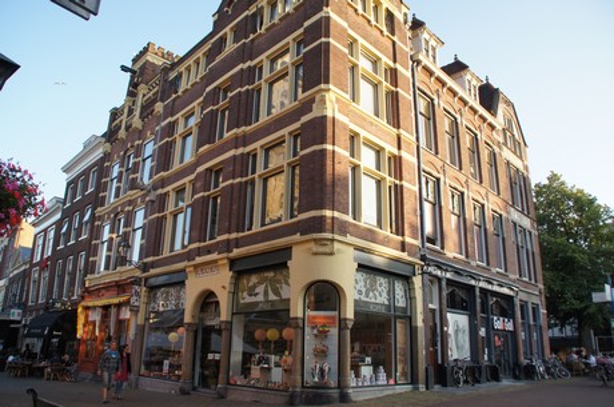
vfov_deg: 47.8
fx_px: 460
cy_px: 204
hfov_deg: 67.5
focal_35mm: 27
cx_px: 307
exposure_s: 1/80
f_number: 5.6
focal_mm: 18
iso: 100
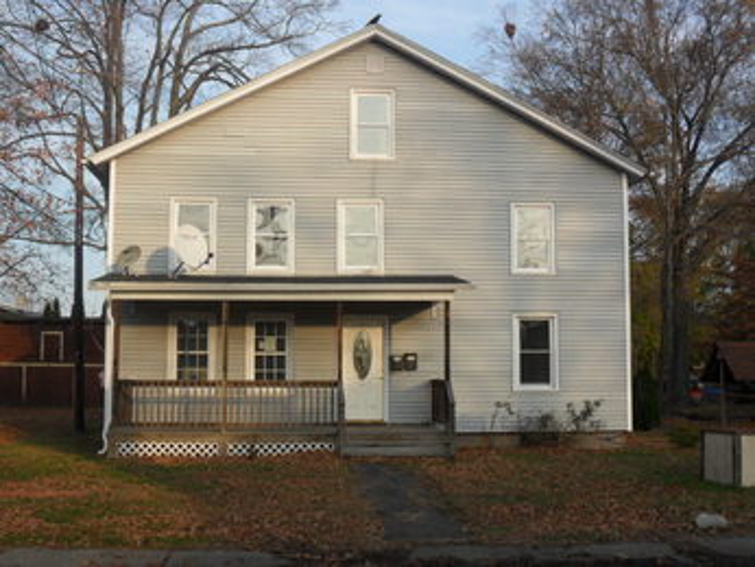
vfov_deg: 32.9
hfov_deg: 42.9
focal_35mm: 44
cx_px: 378
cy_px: 284
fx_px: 960
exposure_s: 1/350
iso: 100
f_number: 4.5
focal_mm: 7.8
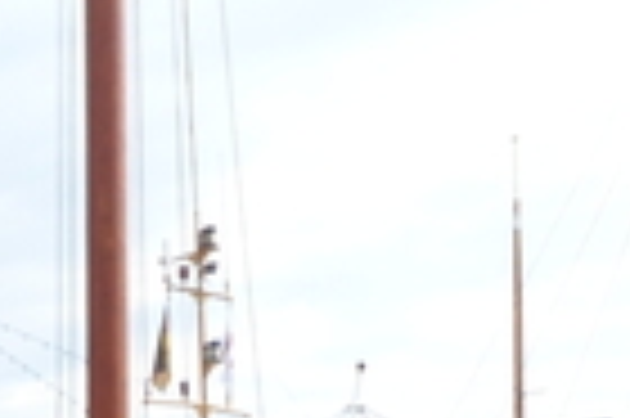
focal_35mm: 116
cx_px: -549
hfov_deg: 15.0
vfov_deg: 10.4
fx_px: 2028
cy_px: 966
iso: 80
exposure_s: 1/500
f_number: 3.3
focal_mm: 4.9
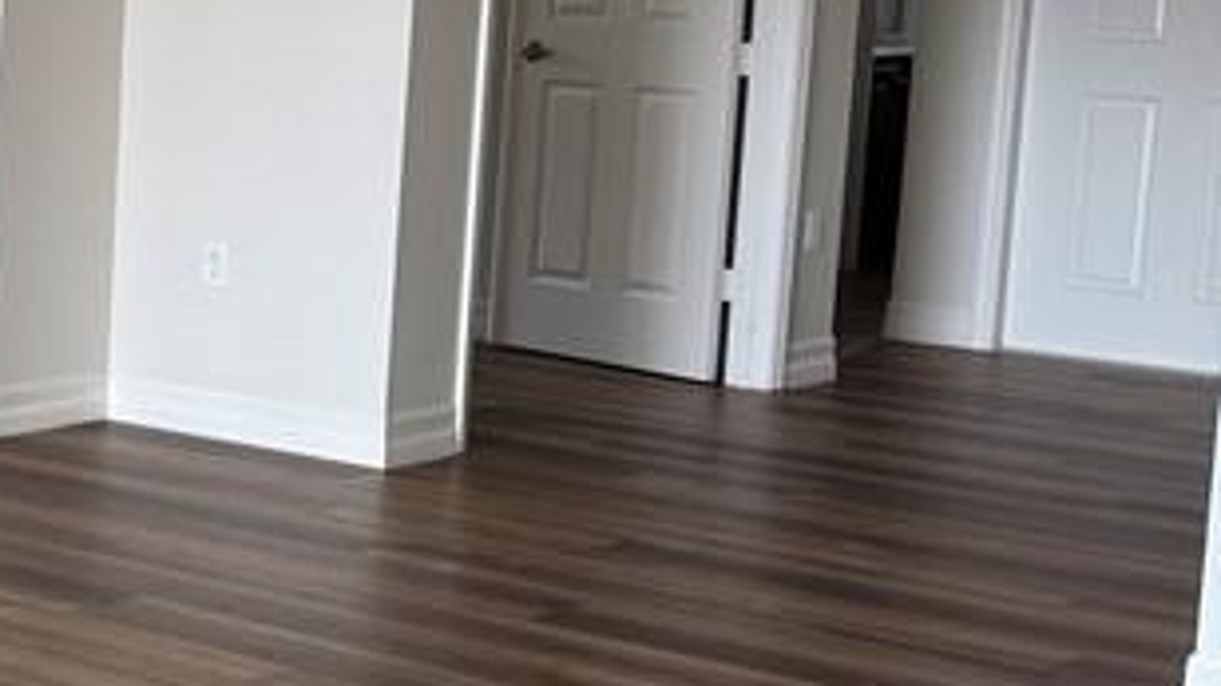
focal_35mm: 87
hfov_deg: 20.5
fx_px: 2816
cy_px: 270
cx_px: -678
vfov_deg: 13.9
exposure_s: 1/121
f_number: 1.78
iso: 200
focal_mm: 6.76
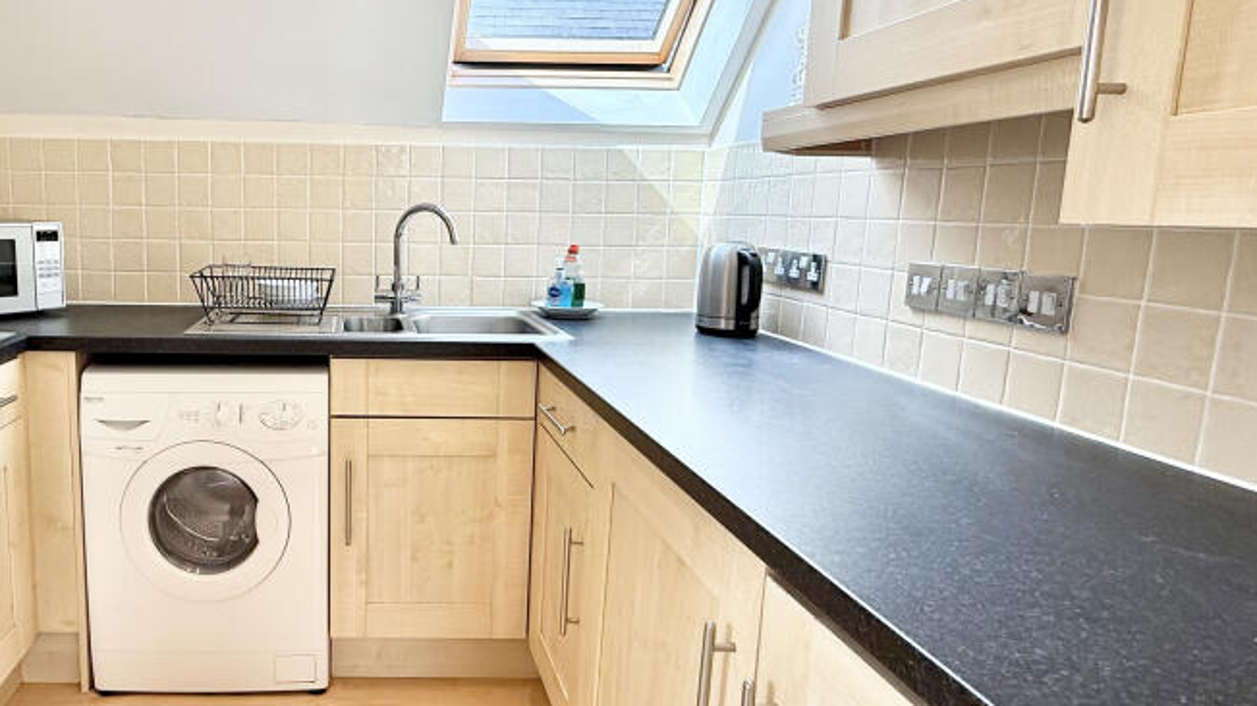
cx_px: 384
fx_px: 800
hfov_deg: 73.2
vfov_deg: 47.6
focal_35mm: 24
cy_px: 322
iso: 64
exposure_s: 1/146
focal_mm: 2.22
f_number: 2.2
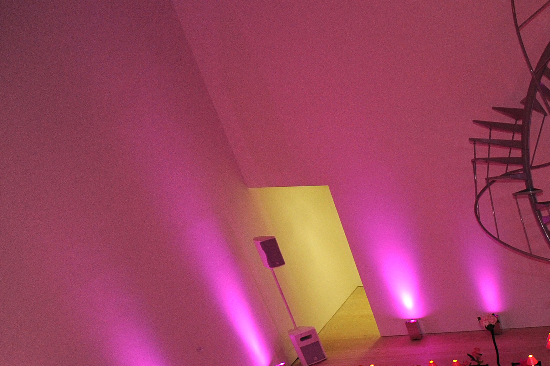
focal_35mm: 38
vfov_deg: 28.3
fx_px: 580
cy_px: 485
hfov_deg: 34.5
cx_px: 727
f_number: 4.5
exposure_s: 1/60
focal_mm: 14
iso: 1250
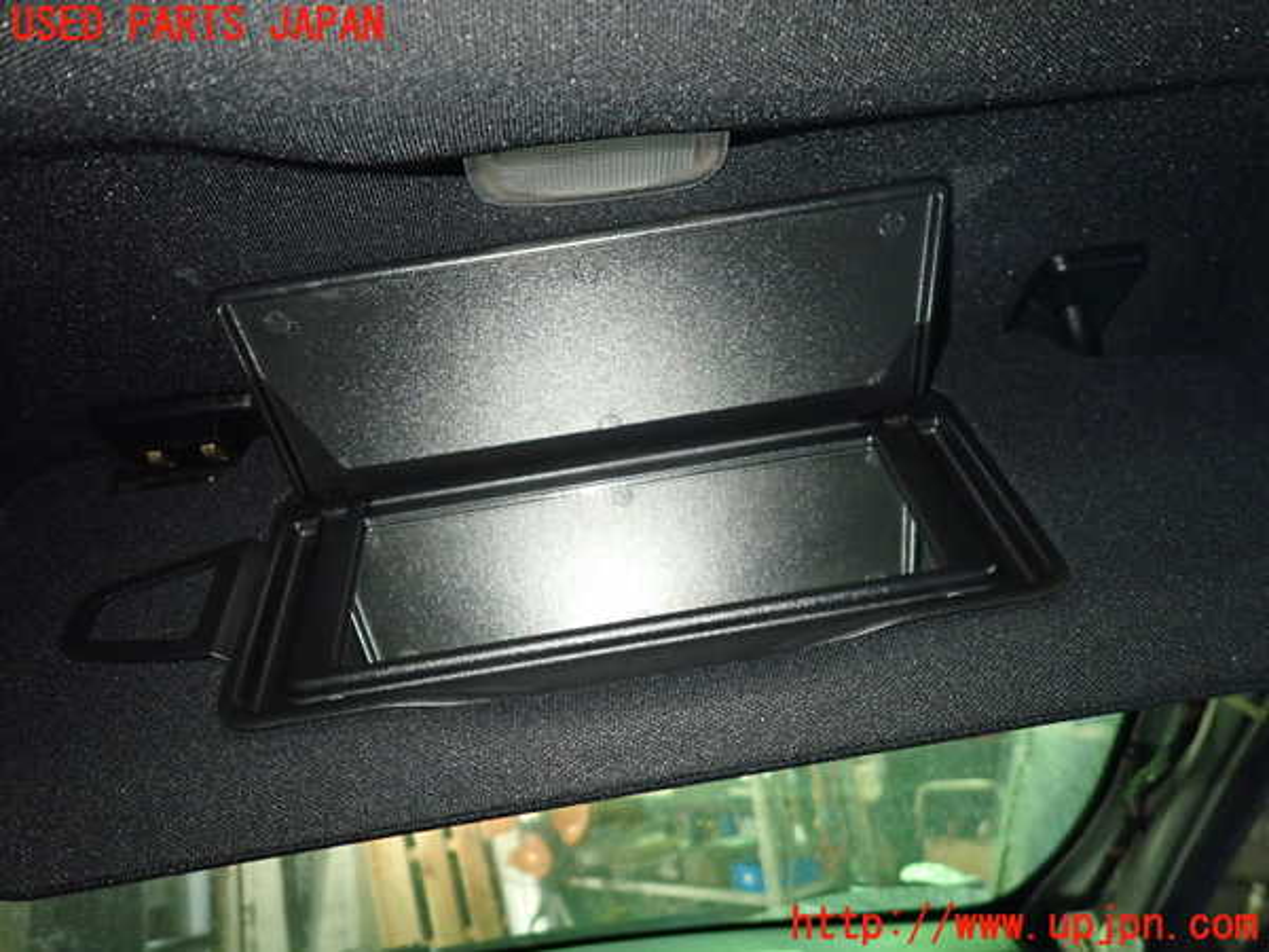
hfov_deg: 69.4
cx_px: 634
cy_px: 476
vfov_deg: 54.9
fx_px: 916
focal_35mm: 25
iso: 640
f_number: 2
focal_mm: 4.5
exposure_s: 1/30
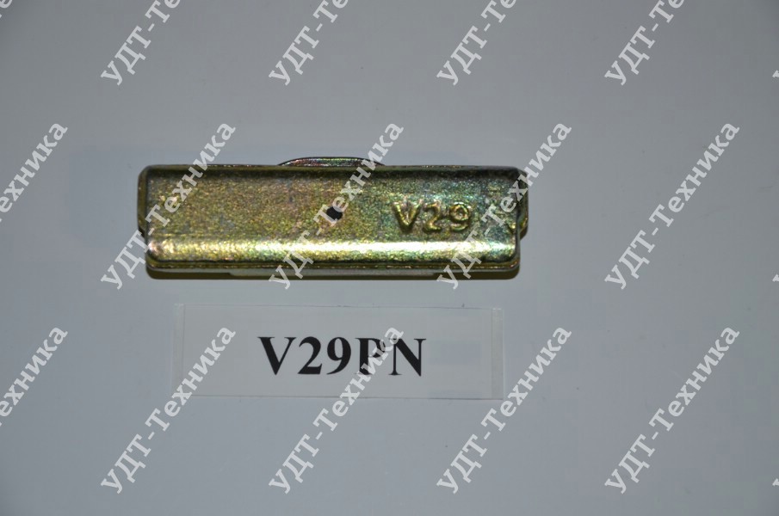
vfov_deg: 13.0
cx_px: 390
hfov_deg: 19.5
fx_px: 2268
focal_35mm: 105
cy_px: 258
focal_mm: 70
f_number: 5.6
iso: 200
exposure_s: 1/30
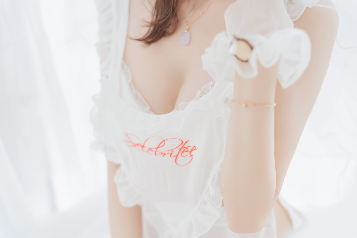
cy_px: 119
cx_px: 178
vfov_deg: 27.0
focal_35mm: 50
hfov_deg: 39.6
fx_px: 496
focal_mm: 50
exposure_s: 1/200
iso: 200
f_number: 2
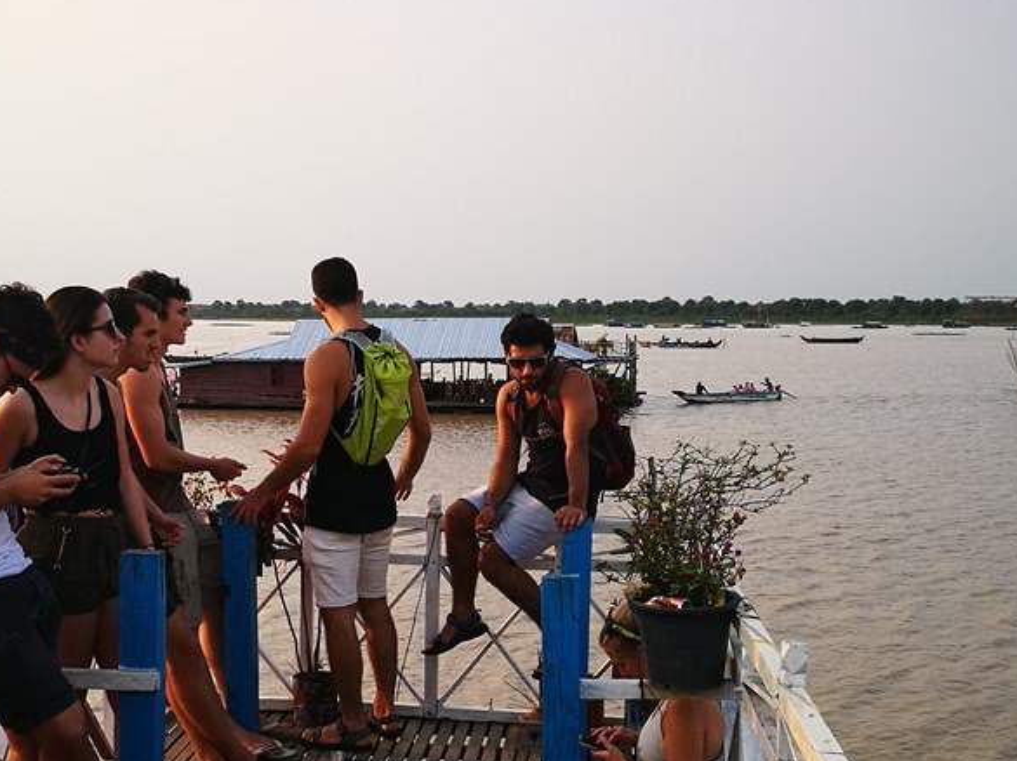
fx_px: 1527
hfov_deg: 36.7
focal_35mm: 52
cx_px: 398
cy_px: 483
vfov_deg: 27.9
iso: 50
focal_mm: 4.5
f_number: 2.2
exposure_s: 1/396
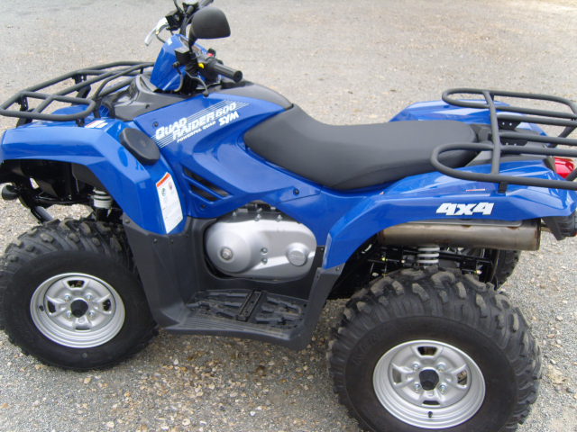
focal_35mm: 35
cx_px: 288
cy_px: 216
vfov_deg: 40.7
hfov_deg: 52.6
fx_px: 583
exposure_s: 1/250
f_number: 2.8
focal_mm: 7.4
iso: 80
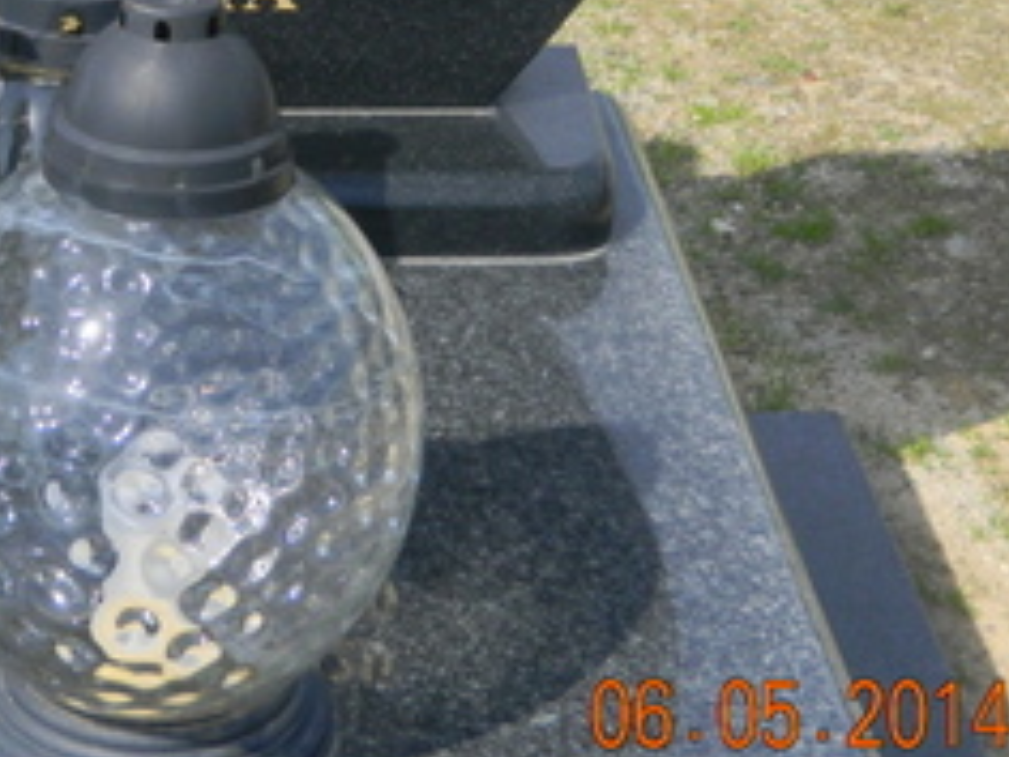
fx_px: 3644
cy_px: -98
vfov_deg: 11.7
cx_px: 64
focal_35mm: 125
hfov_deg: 15.5
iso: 80
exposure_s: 1/120
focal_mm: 8.3
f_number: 8.3
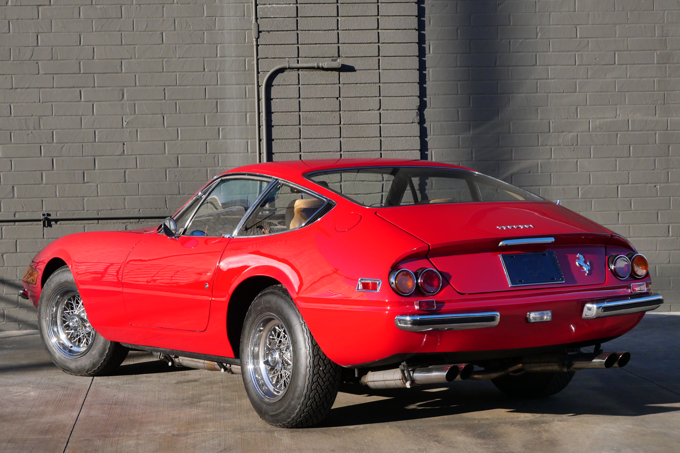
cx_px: 340
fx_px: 1568
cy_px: 226
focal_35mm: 83
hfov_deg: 24.5
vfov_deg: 16.5
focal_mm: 40
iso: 1000
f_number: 5.5
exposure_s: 1/1600
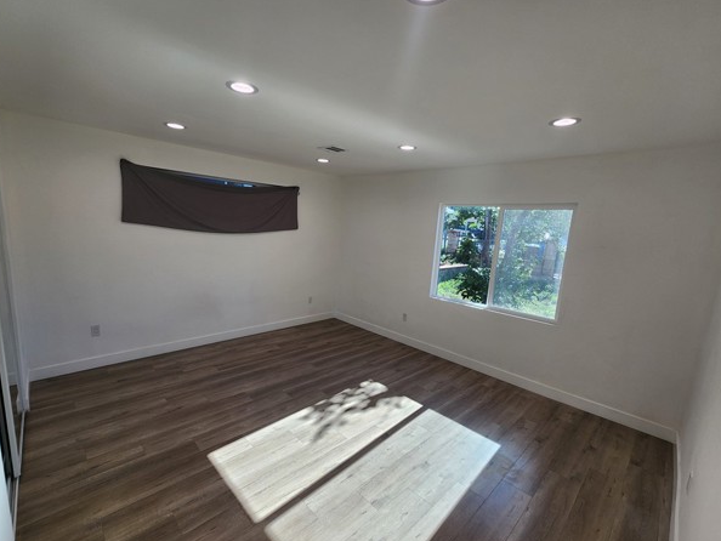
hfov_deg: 102.0
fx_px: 292
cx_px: 351
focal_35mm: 14
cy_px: 284
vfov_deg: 85.7
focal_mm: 2.2
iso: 50
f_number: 2.2
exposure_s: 1/301
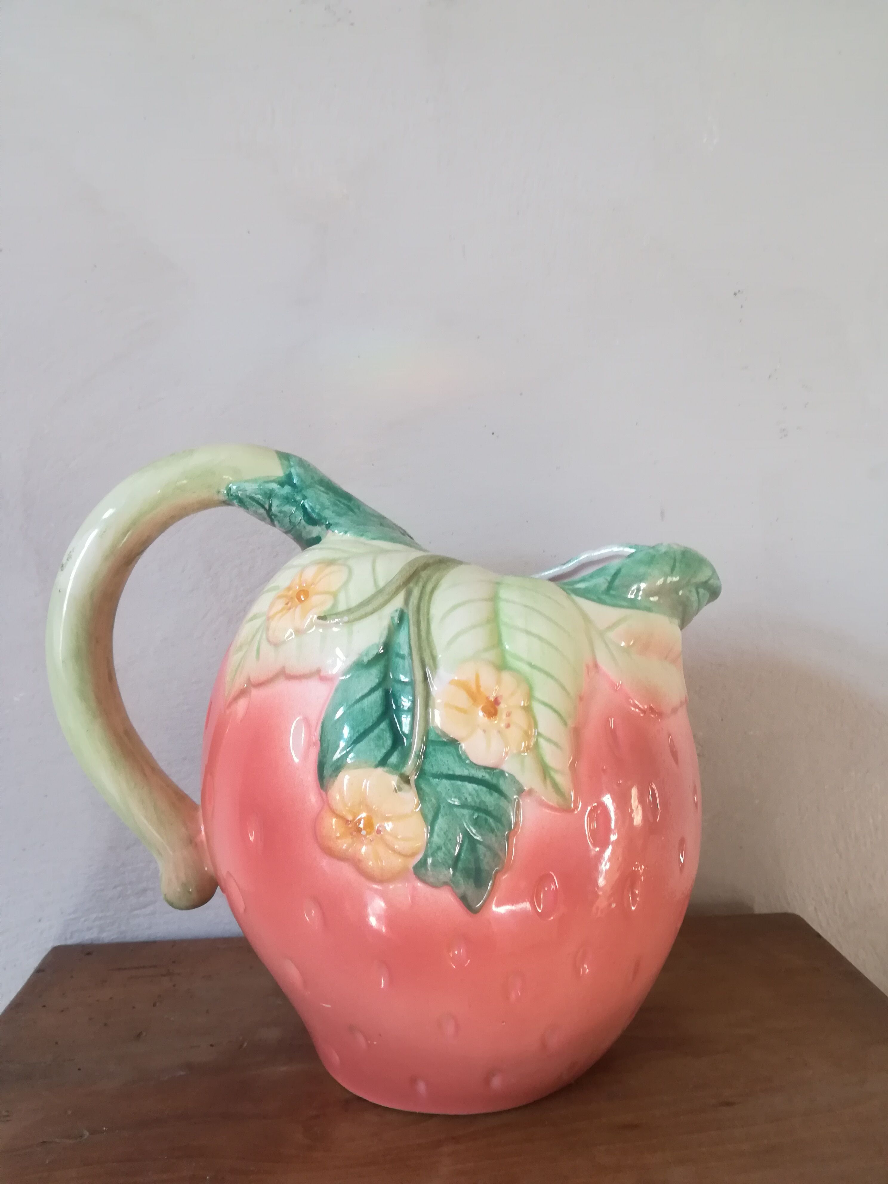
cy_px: 592
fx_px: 889
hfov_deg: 53.1
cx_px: 444
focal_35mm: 26
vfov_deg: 67.3
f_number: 2.2
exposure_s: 1/33.3
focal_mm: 3.83
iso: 250
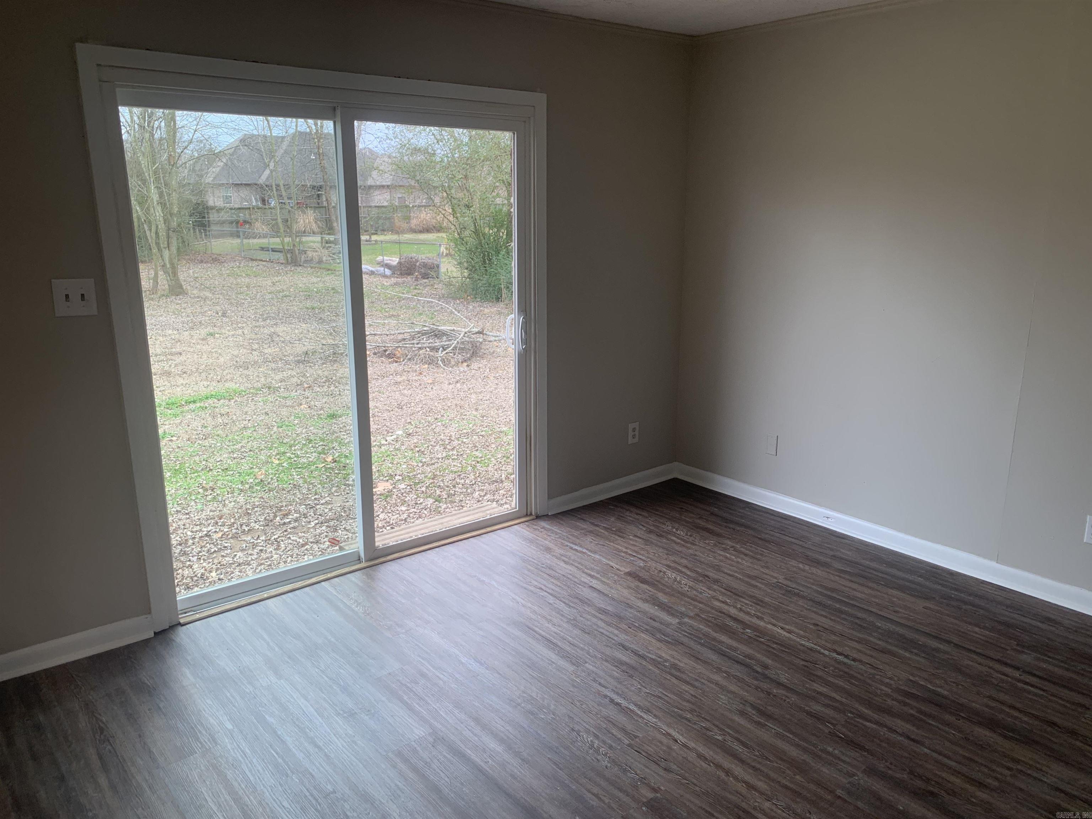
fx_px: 820
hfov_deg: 67.3
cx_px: 546
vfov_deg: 53.1
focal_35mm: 26
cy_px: 410
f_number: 1.8
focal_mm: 4.25
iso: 40
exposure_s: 1/120
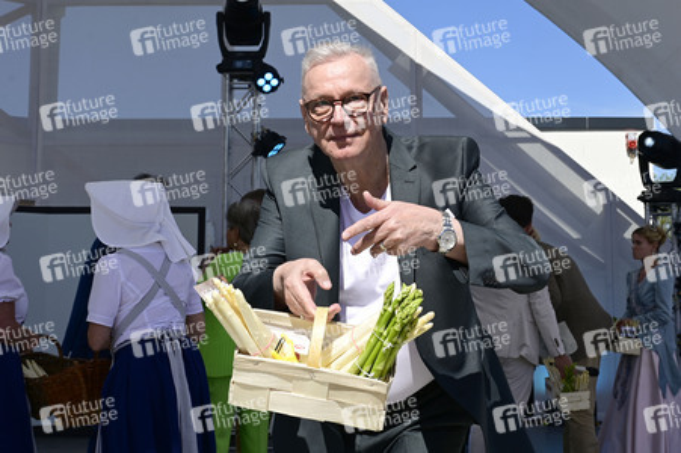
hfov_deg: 48.5
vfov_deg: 33.4
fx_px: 756
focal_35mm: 40
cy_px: 226
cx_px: 340
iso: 80
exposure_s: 1/200
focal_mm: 40
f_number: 10
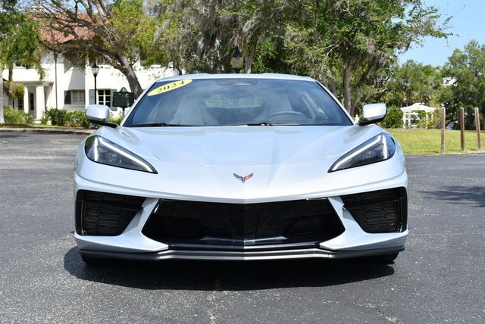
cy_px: 162
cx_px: 242
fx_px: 863
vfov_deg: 21.3
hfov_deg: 31.4
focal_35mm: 64
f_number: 8
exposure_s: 1/250
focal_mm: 32
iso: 140
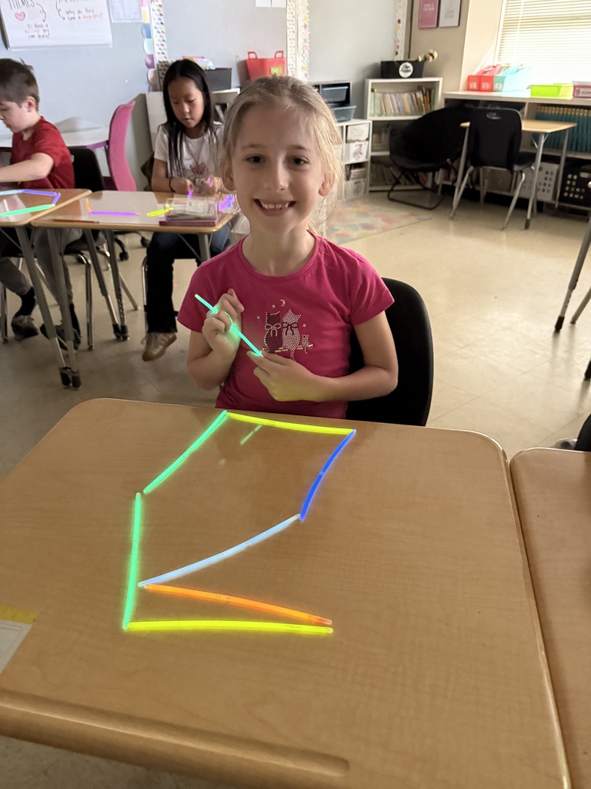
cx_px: 296
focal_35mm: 24
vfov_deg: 71.6
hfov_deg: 56.8
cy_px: 394
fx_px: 546
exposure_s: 1/30
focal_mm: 6.76
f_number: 1.78
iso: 1250
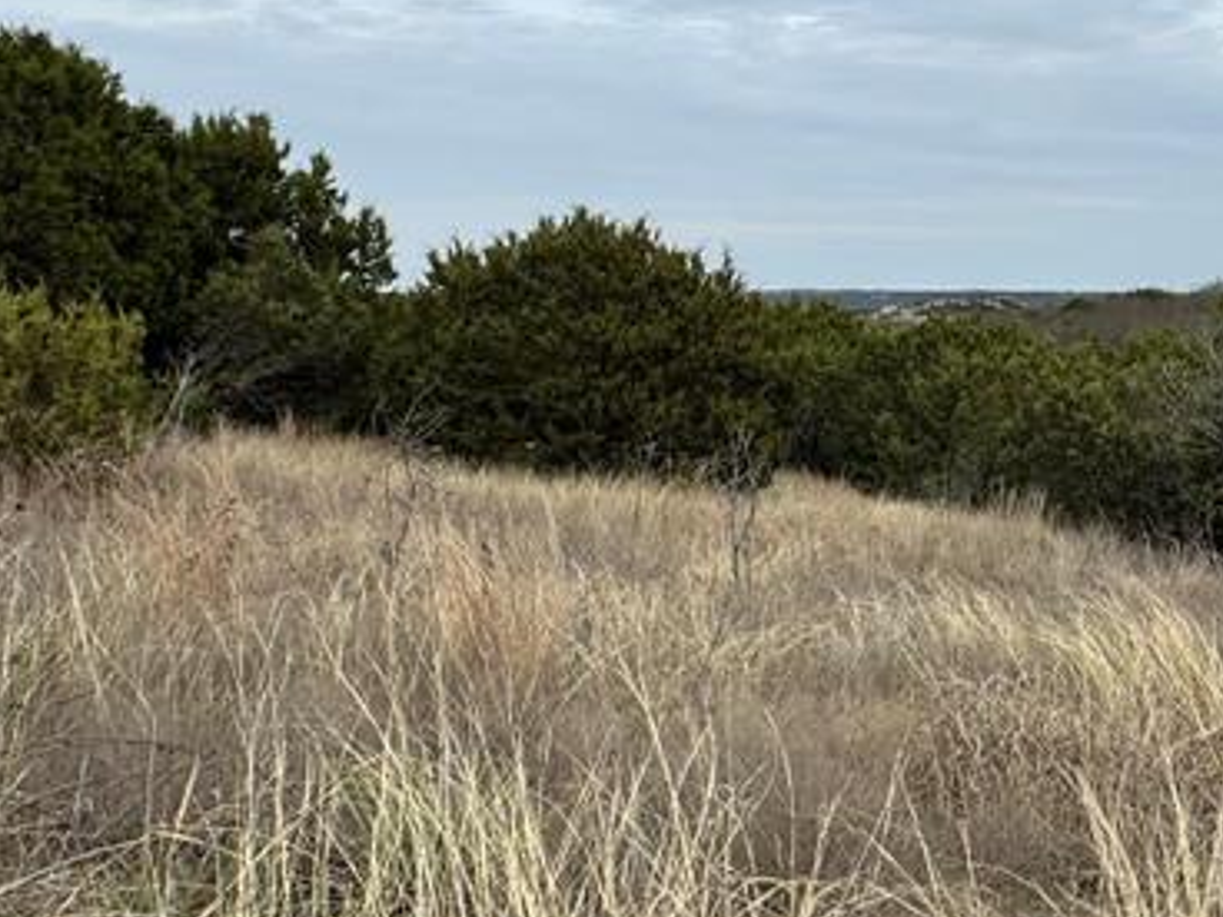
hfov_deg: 46.6
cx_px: 871
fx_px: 1378
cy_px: 382
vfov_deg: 36.7
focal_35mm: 39
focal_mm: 2.22
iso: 50
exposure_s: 1/2028
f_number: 2.2
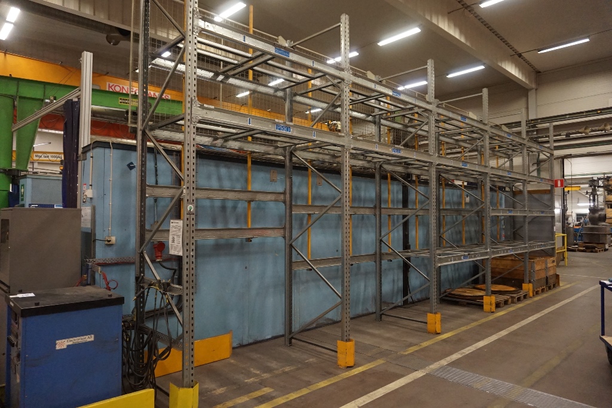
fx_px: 408
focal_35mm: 24
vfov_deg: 53.1
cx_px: 306
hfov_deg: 73.7
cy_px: 204
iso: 2500
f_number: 3.5
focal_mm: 16
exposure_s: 1/160
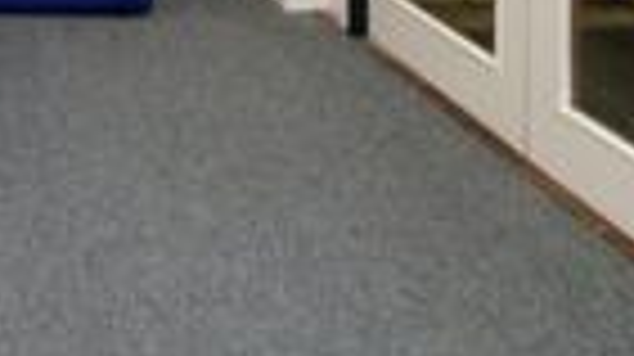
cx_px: -85
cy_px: -327
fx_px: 890
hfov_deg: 33.5
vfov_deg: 17.3
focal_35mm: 53
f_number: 4
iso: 160
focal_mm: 10
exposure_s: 1/2.6
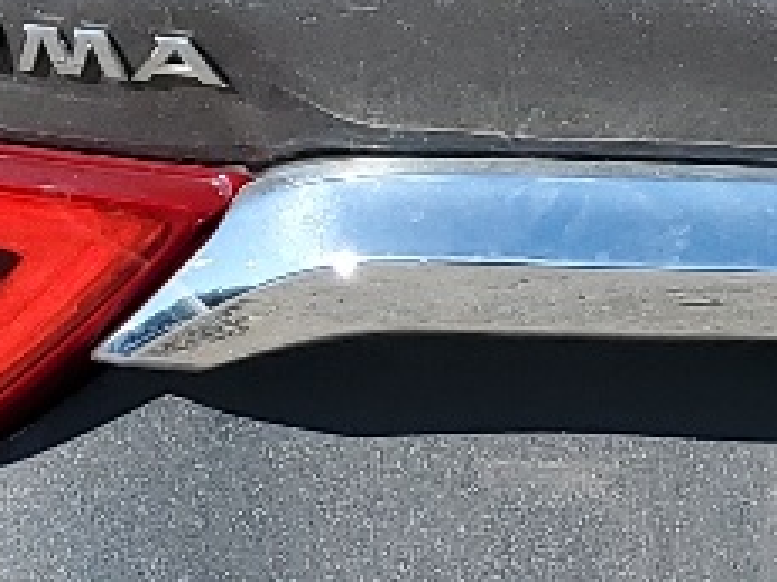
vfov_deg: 8.2
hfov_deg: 10.6
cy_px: 279
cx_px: 1120
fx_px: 4038
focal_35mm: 180
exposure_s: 1/2000
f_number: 1.5
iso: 50
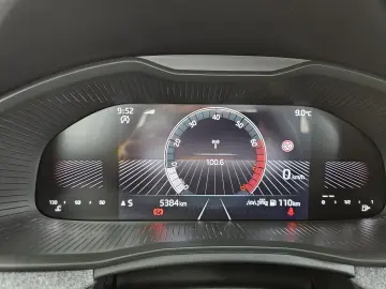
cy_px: 144
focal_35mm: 23
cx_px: 193
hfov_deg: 73.9
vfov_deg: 58.9
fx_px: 256
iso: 320
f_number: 1.7
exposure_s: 1/33
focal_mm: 6.3
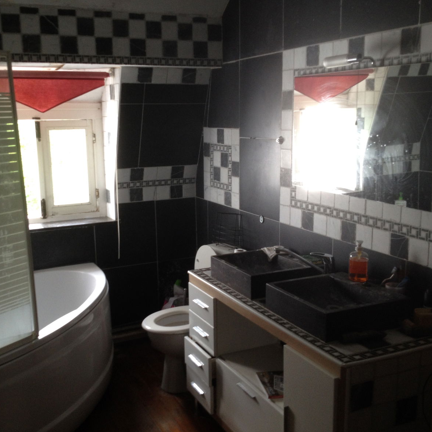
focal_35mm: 42
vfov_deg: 40.0
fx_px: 593
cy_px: 217
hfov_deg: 39.9
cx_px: 182
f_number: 2.4
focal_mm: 4.28
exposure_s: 1/20
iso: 80
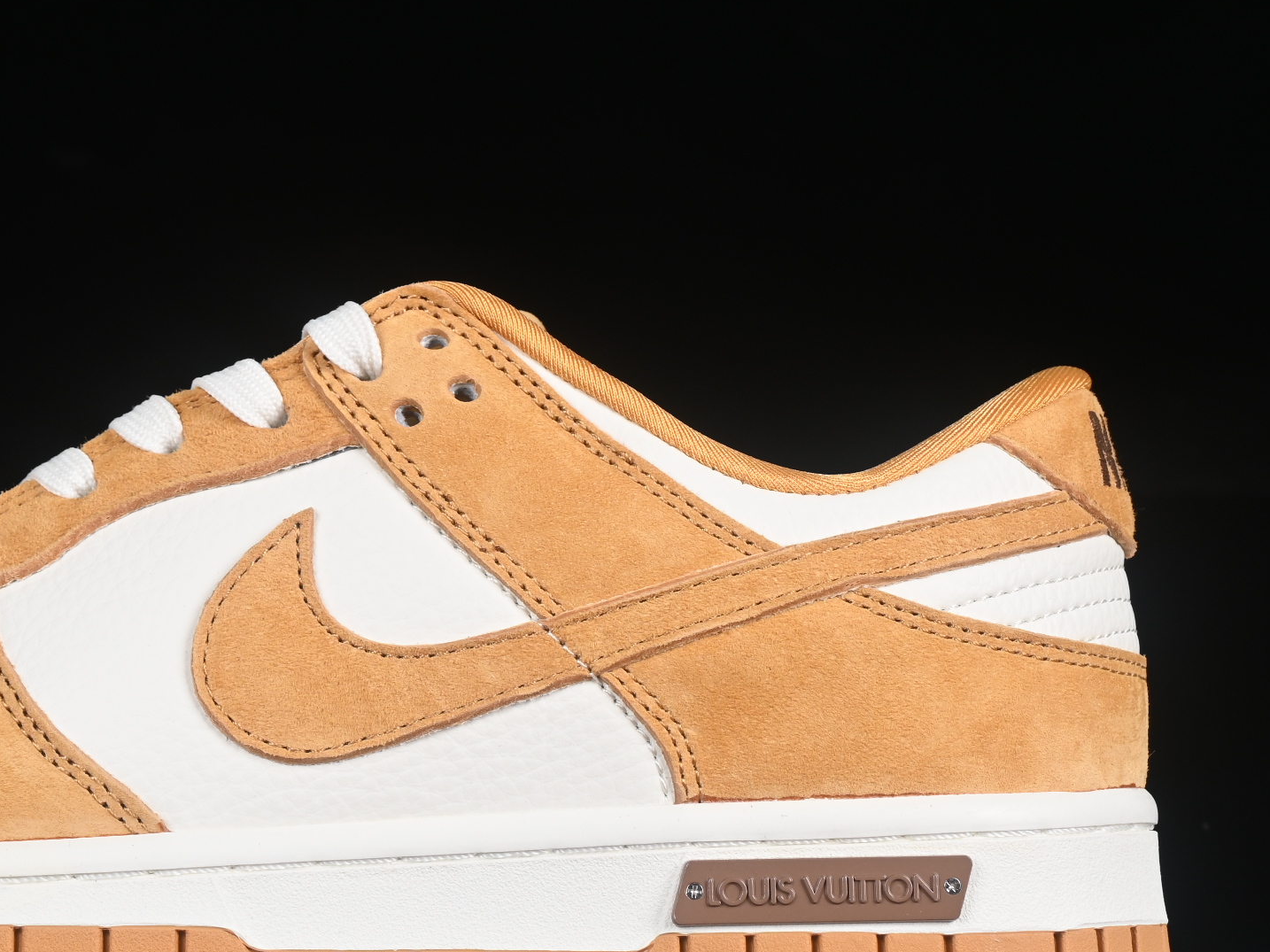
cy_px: 491
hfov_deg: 14.0
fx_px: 5135
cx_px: 268
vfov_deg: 10.6
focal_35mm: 140
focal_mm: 50
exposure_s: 1/80
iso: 160
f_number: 8
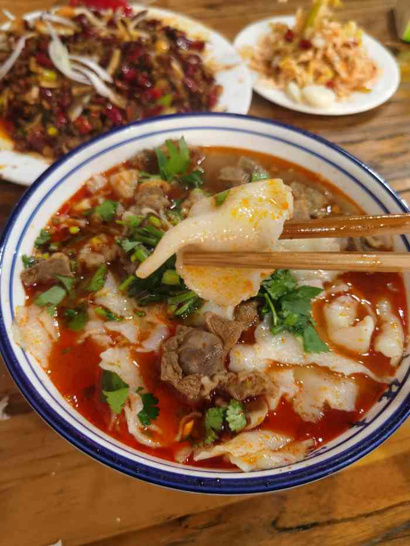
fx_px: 426
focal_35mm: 27
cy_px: 273
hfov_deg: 51.4
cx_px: 205
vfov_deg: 65.3
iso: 160
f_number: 1.6
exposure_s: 1/60.2
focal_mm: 5.56
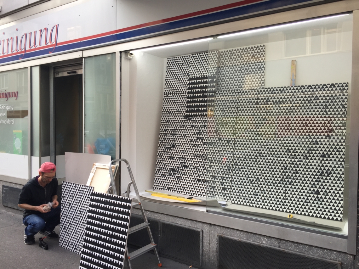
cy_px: 134
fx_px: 301
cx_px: 180
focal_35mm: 29
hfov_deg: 61.7
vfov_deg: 48.2
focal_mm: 4.15
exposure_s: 1/100
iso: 32
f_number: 2.2
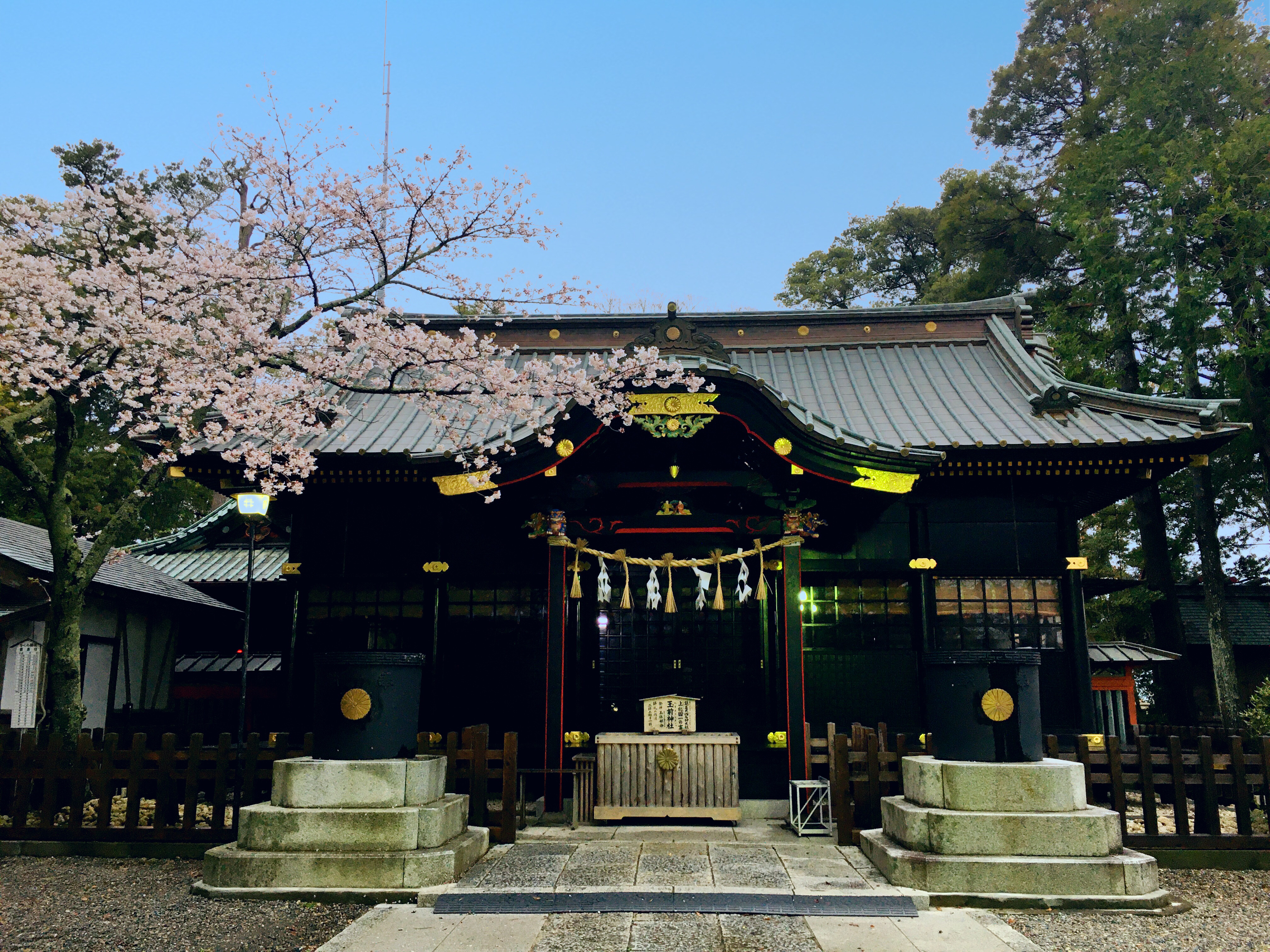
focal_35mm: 29
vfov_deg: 48.2
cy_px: 476
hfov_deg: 61.7
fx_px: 1064
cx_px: 635
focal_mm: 4.15
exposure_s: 1/30
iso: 50
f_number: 2.2
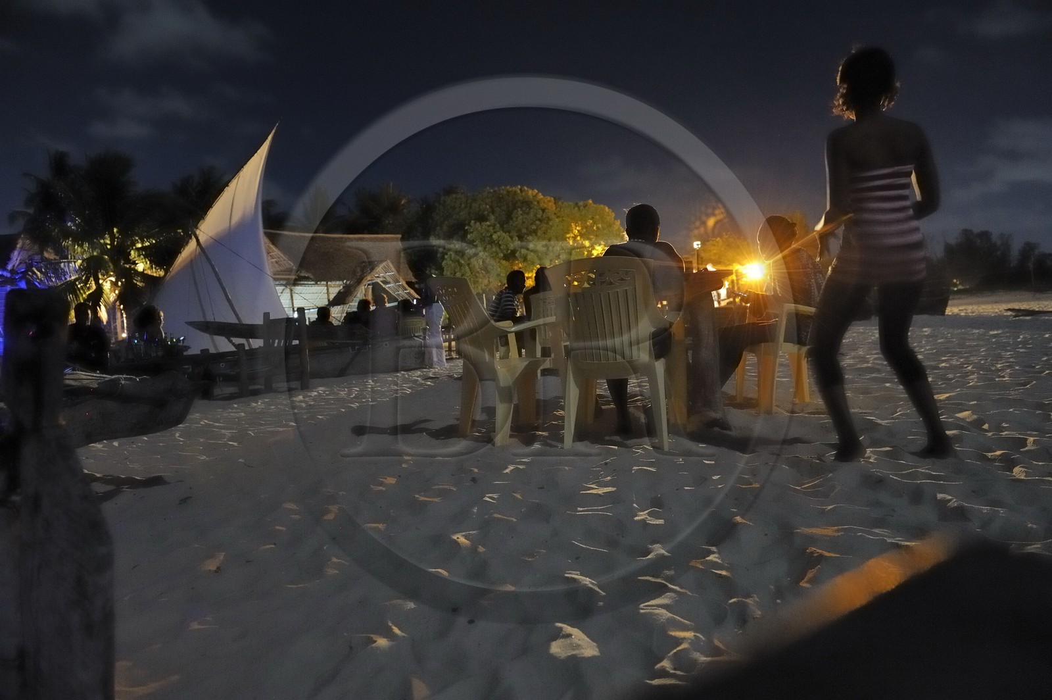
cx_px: 526
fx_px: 701
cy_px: 350
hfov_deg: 73.8
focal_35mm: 24
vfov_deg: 53.1
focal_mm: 24
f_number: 3.5
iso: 6400
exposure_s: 1/6
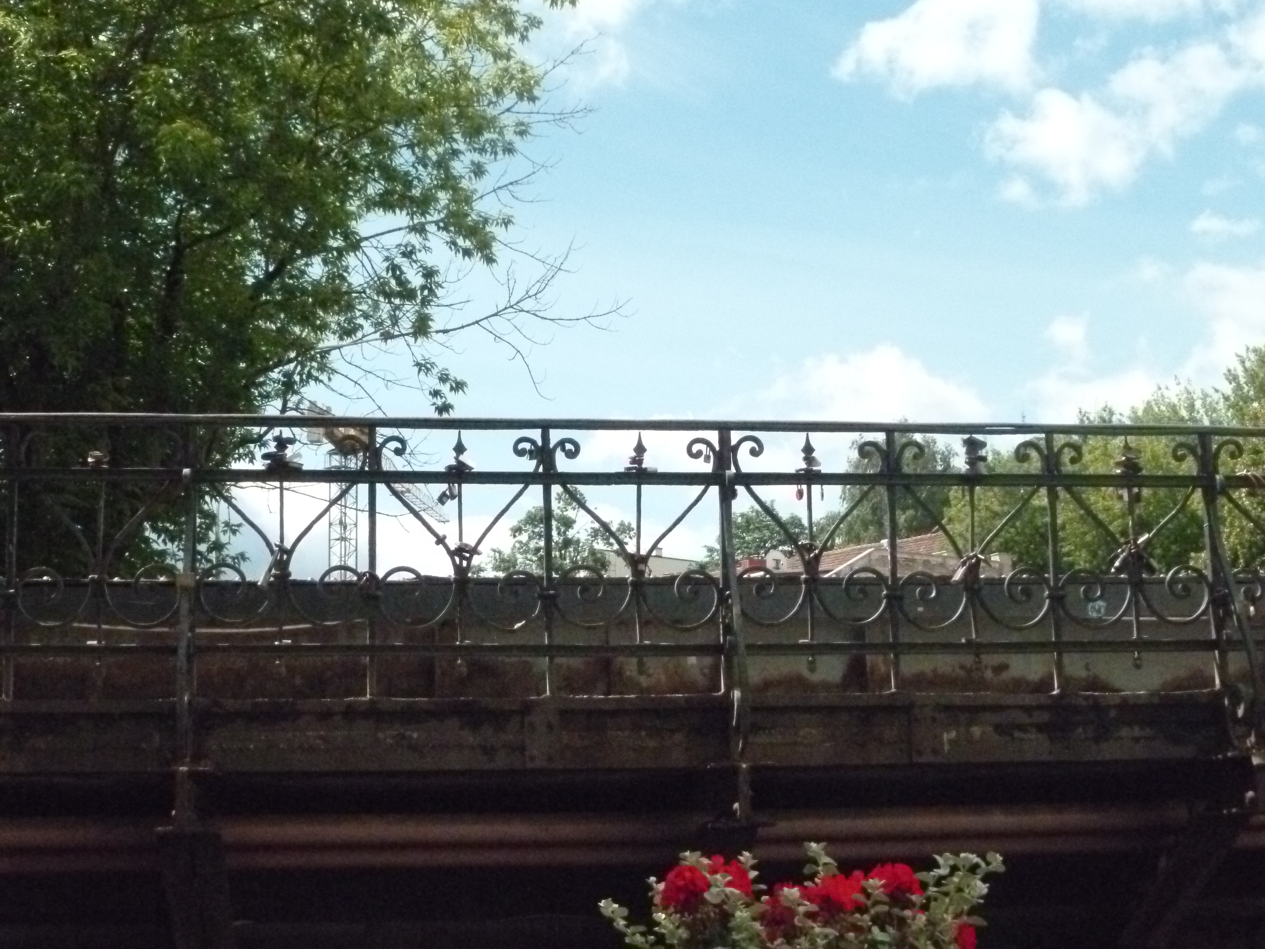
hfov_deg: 35.5
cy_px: 474
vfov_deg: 27.0
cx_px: 632
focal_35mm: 54
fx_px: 1973
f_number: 13
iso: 1600
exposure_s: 1/800
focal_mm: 9.6
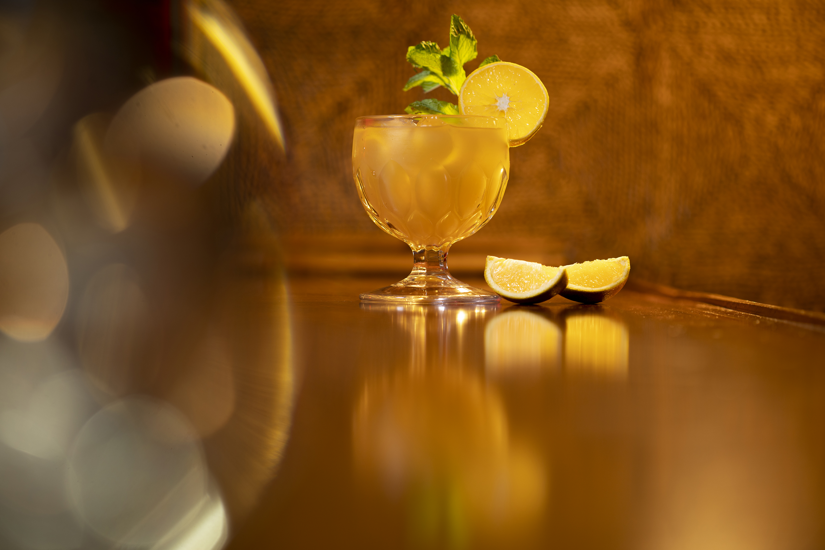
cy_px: 275
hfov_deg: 20.4
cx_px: 412
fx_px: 2292
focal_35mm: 100
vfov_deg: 13.7
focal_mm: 100
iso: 100
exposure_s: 1/2.5
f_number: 2.8
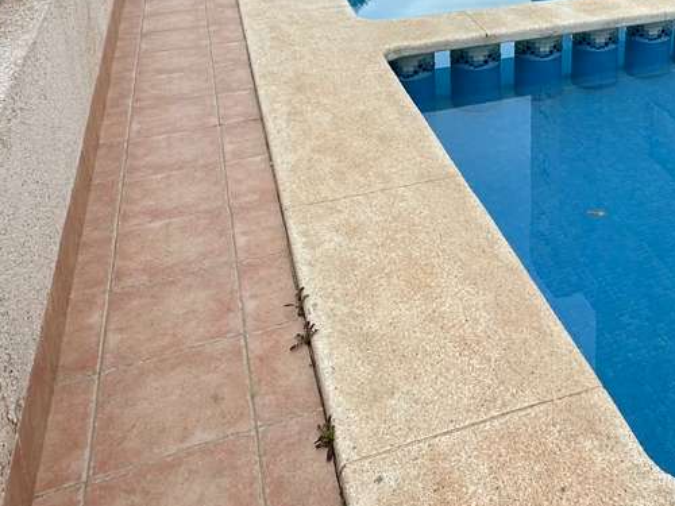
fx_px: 819
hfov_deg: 42.6
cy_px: -32
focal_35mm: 42
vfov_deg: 31.1
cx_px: 548
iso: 40
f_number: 2.2
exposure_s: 1/177
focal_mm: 2.22
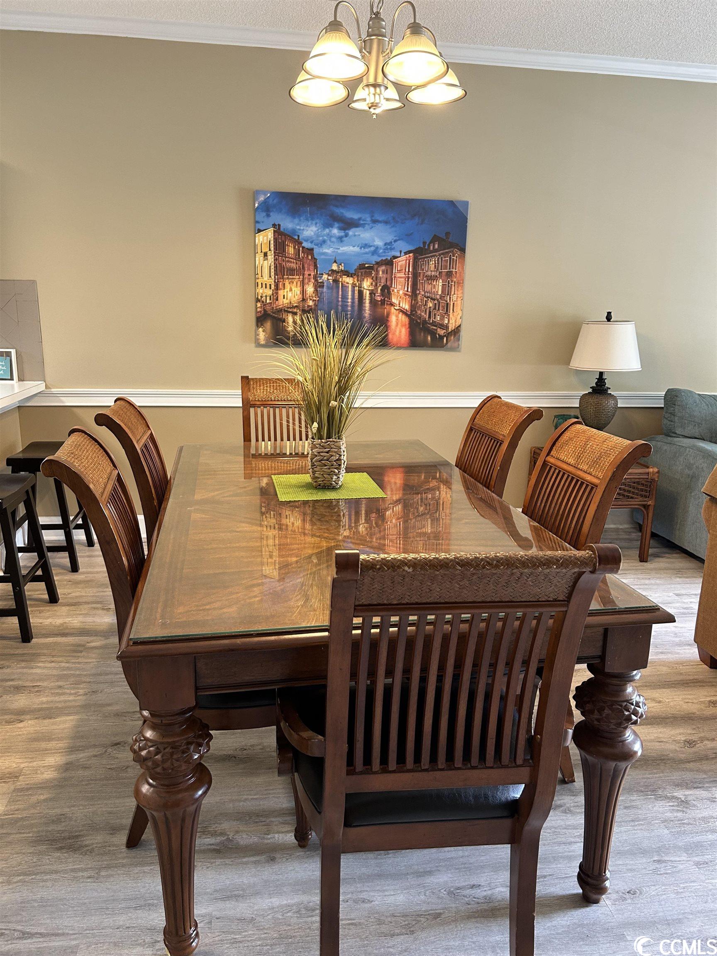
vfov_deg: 67.3
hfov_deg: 53.1
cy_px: 478
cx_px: 358
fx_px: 718
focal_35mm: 26
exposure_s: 1/60
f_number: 1.5
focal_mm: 5.7
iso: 160
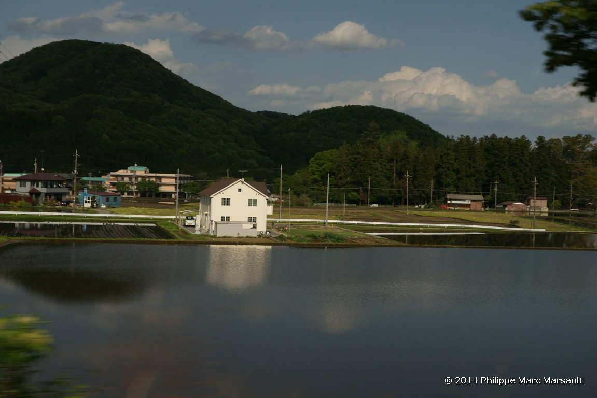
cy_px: 199
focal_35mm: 60
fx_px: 995
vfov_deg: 22.6
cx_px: 298
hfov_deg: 33.4
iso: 400
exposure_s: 1/250
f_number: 11
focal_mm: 60
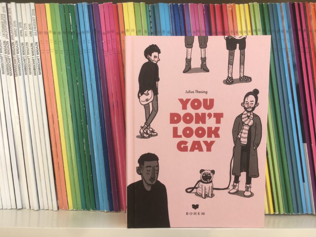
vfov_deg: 48.3
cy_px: 118
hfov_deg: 61.6
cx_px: 158
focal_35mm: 29
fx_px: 265
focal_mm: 4.15
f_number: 2.2
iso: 25
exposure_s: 1/100
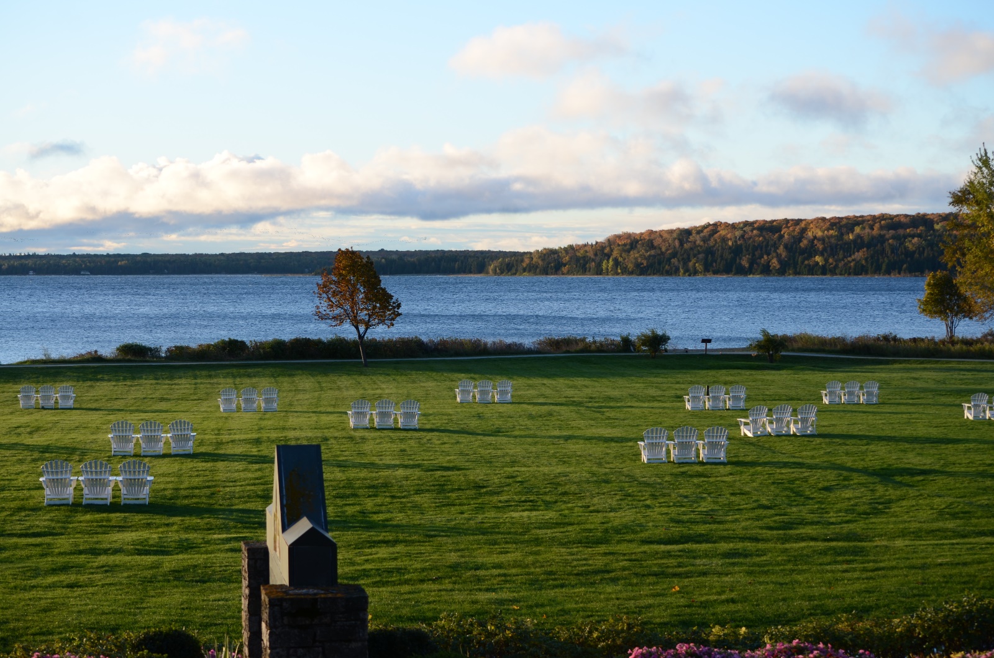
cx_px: 497
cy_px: 329
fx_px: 2273
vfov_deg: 16.5
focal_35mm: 82
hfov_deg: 24.7
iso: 100
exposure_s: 1/125
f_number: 5.6
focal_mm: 55
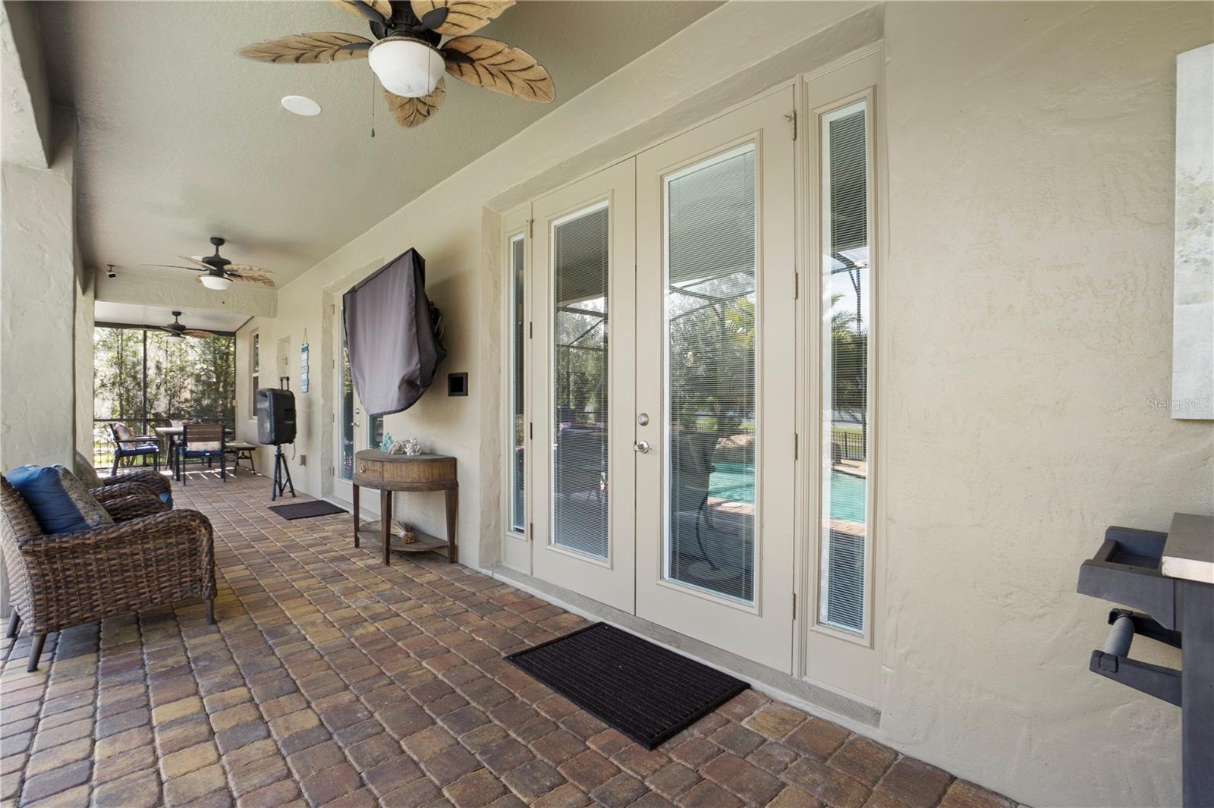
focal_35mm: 15
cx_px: 607
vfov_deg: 77.3
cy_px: 404
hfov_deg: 100.4
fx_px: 506
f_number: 8
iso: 100
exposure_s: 1/3
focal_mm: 10
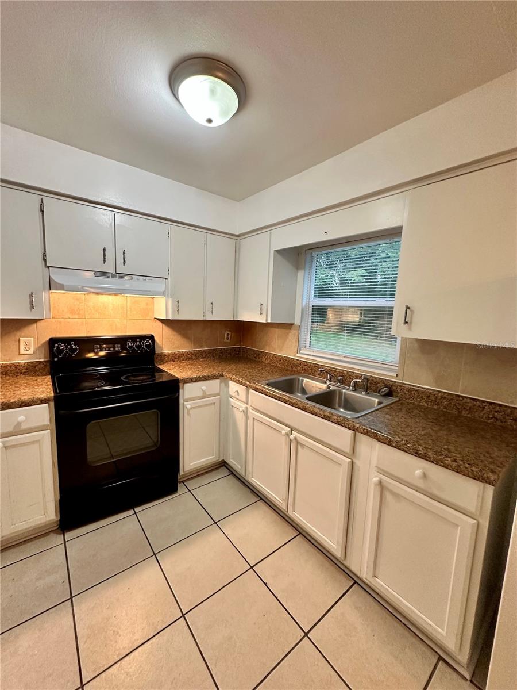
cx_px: 258
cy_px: 345
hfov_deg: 85.7
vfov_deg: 102.1
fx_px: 279
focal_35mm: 14
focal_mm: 2.22
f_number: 2.2
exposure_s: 1/120
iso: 320
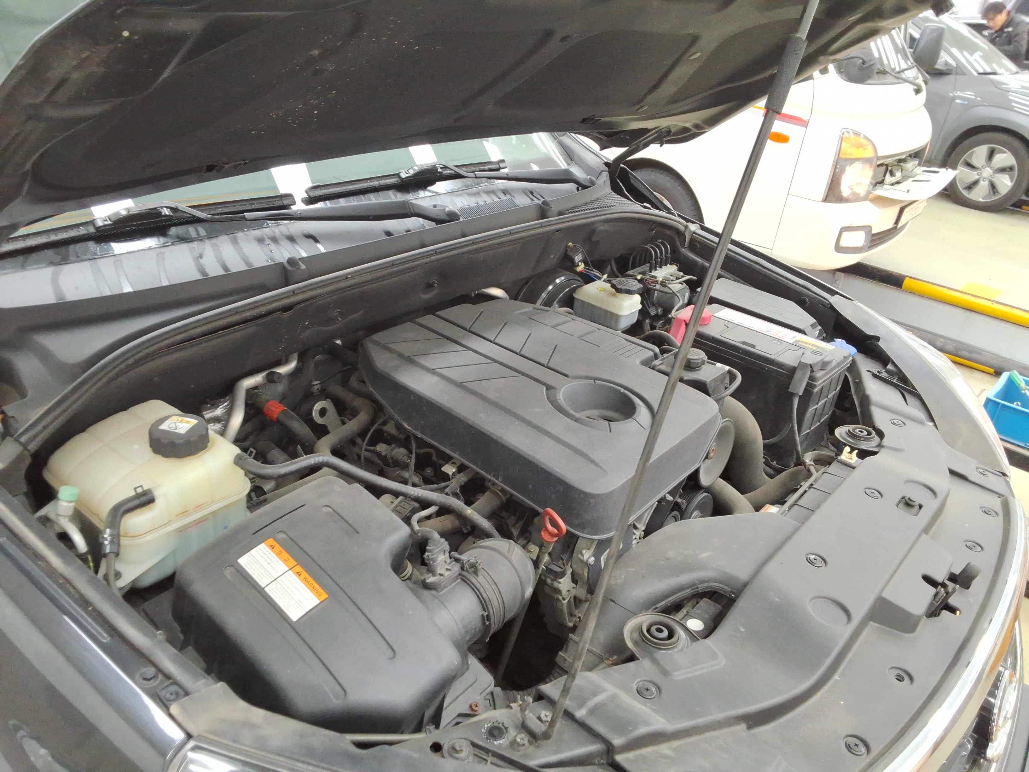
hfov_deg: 63.4
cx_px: 514
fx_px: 832
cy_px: 386
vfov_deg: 49.7
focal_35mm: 28
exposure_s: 1/40
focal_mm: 2.91
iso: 92
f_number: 1.9
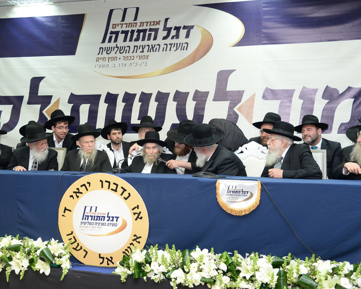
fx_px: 459
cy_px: 144
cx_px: 145
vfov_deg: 34.9
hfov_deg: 42.7
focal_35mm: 43
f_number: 4.5
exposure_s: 1/60
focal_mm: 38
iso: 1250
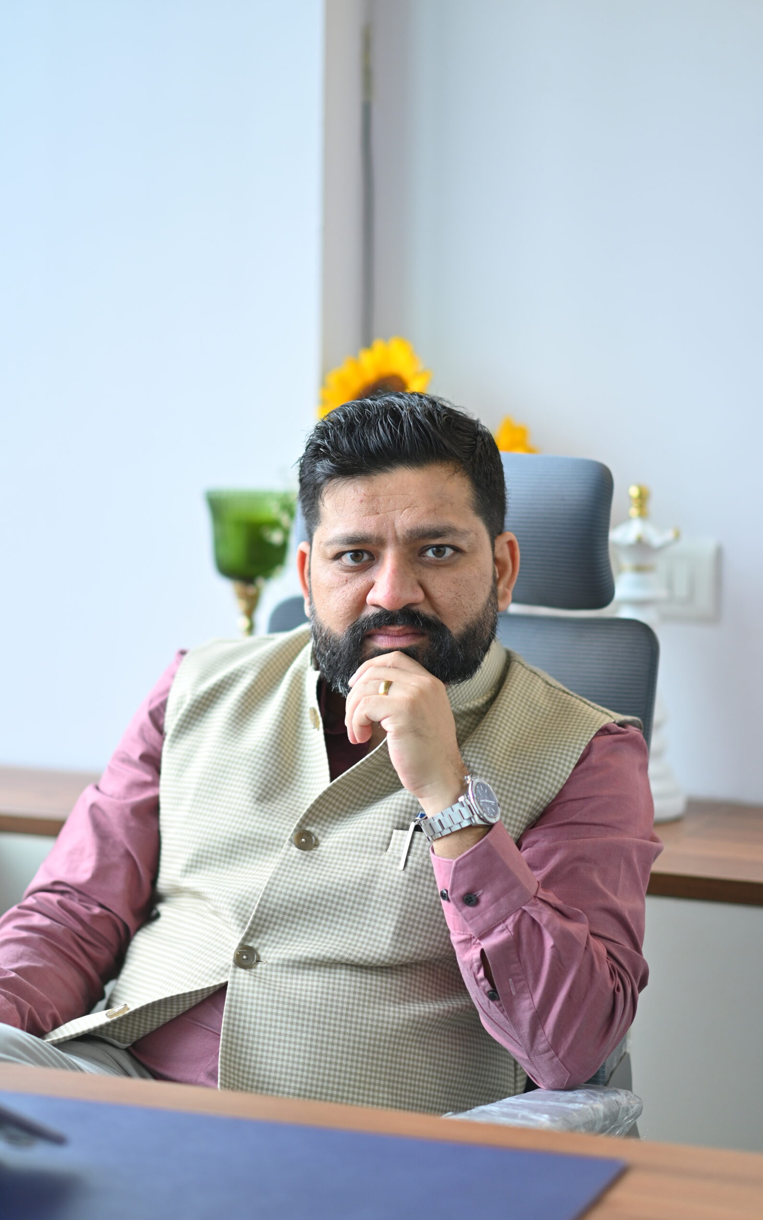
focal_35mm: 87
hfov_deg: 15.0
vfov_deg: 23.8
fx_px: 2894
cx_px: 356
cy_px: 611
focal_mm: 85
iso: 250
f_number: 1.8
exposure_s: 1/200
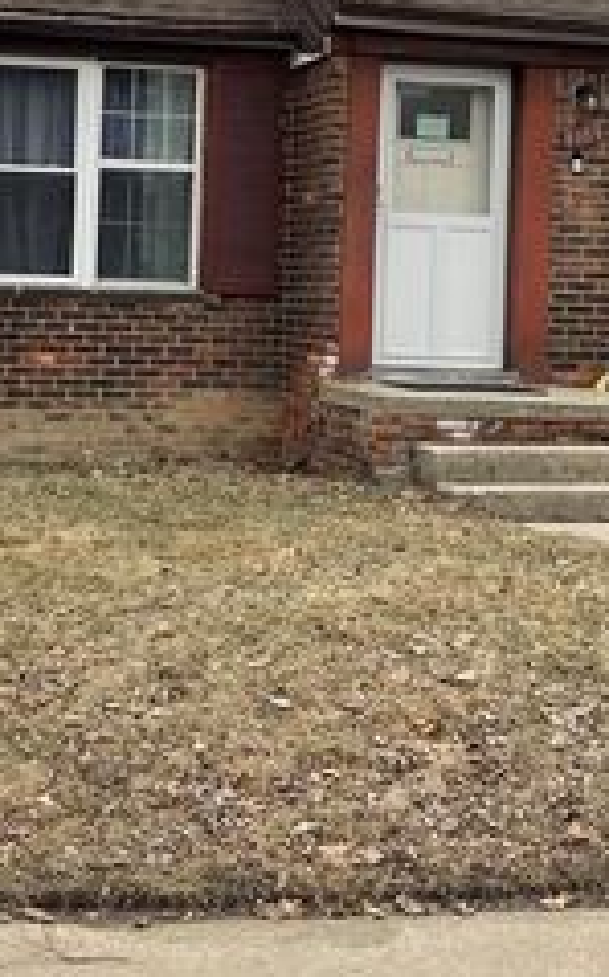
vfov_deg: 27.4
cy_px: 223
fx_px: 1969
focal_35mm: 74
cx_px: 217
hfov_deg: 17.6
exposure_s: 1/402
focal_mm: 5.1
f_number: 1.6
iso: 32
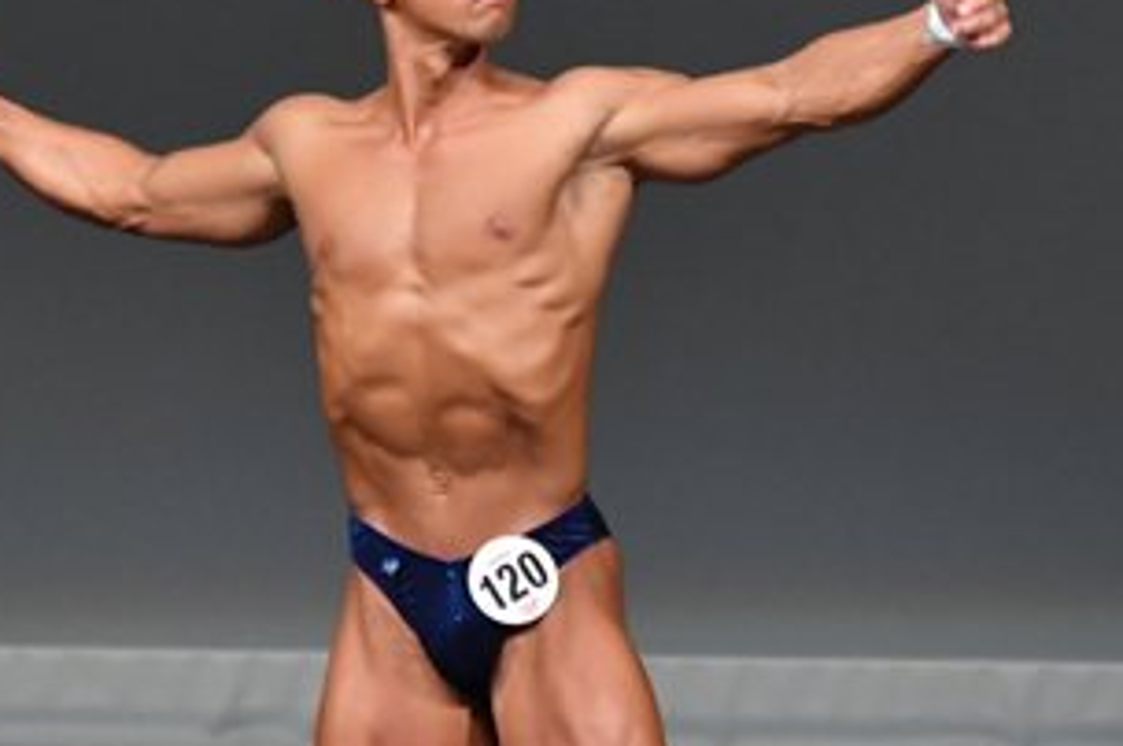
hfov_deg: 2.3
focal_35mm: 880
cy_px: 484
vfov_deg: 1.6
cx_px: 549
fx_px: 27421
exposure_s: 1/400
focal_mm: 230
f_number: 5.6
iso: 4000
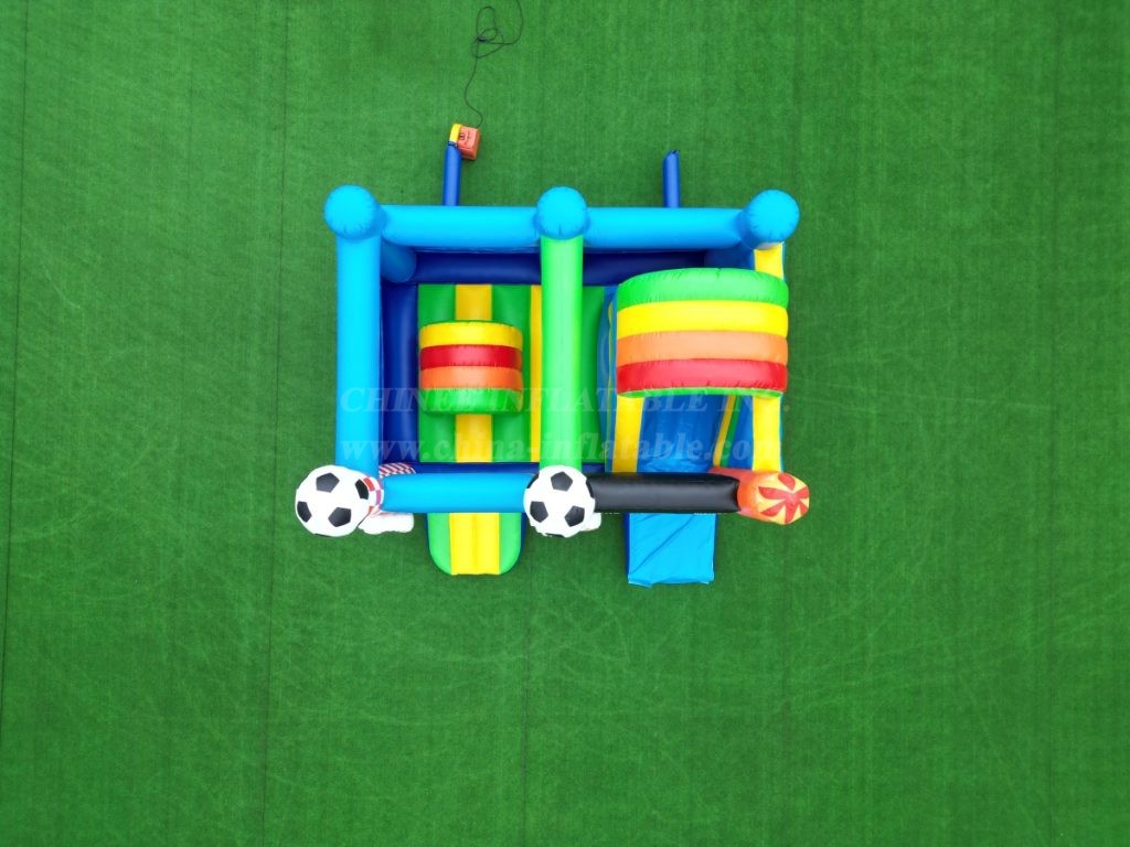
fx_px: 783
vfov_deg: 56.8
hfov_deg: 71.6
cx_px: 565
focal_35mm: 24
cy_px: 424
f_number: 1.7
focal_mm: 6.72
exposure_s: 1/725
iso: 100
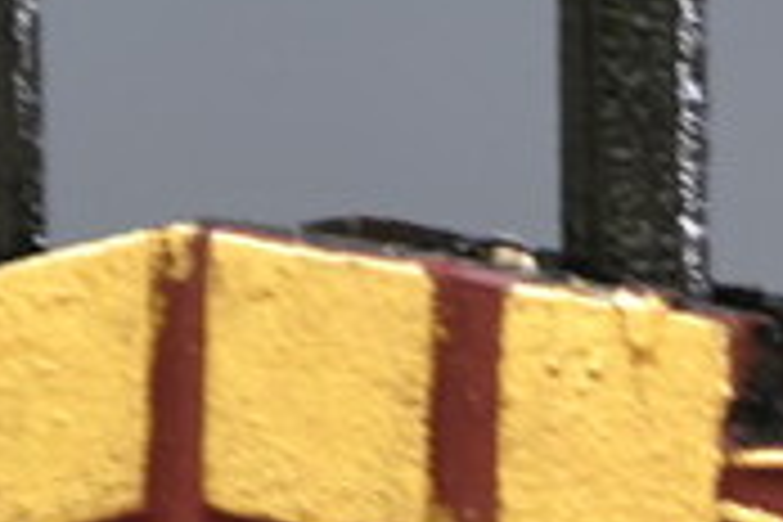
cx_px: 414
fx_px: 30056
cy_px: 1406
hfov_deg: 1.5
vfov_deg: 1.0
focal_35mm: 1382
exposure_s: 1/80
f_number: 2.8
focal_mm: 200
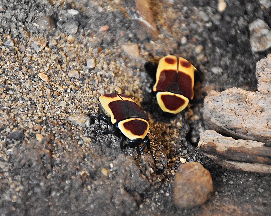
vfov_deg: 6.2
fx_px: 1996
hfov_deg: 7.8
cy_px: 106
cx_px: 142
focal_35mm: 249
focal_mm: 140
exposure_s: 1/500
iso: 8000
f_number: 5.6
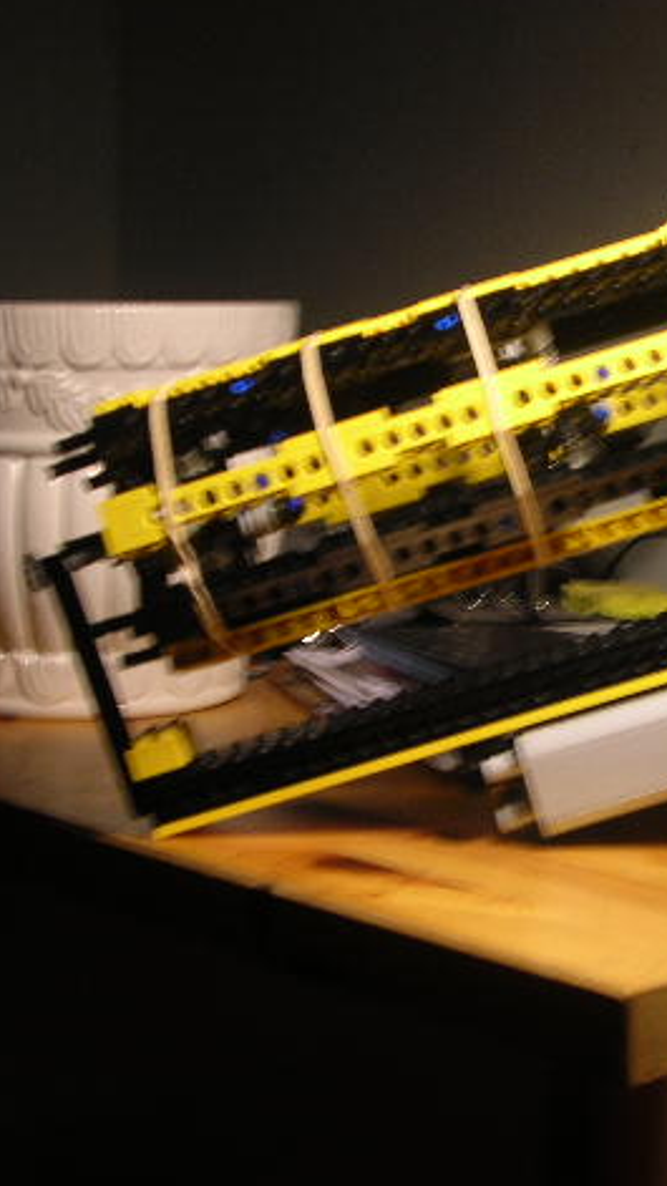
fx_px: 2232
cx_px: 579
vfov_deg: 29.7
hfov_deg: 16.8
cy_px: 592
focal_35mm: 71
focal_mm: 8
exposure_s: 1/7.3
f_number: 3.2
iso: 50
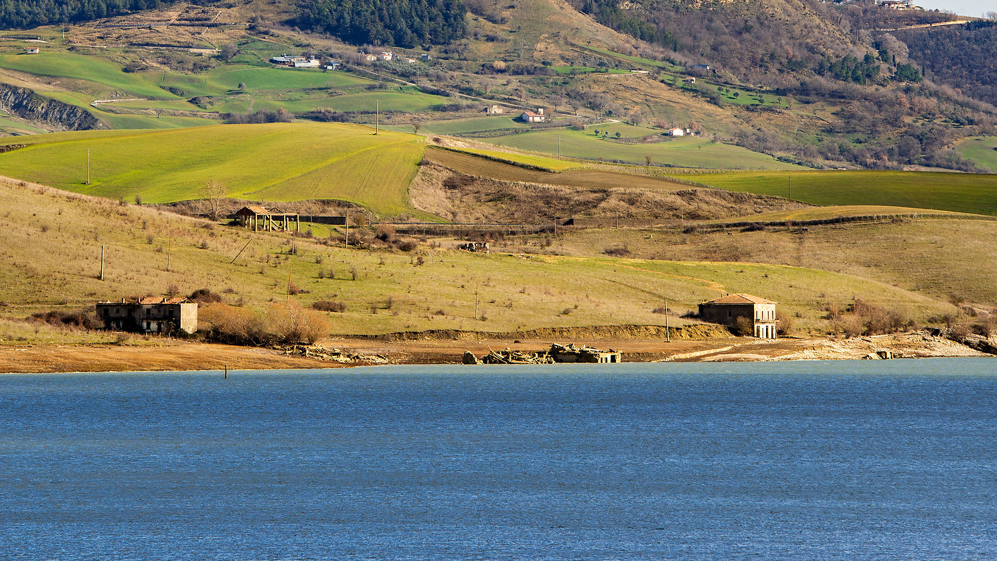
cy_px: 64
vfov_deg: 4.0
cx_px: 452
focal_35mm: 304
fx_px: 8038
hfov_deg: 7.1
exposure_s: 1/320
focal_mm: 180
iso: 100
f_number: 7.1
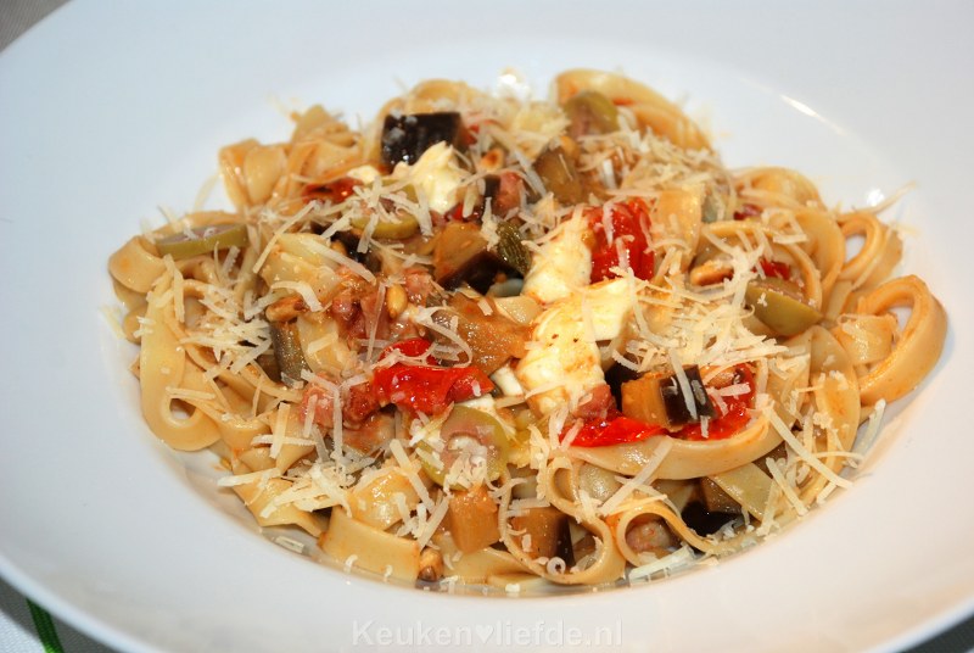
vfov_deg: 13.9
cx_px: 487
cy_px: 326
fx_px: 2682
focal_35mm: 99
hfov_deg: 20.6
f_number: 5.3
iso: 200
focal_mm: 66
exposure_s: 1/60
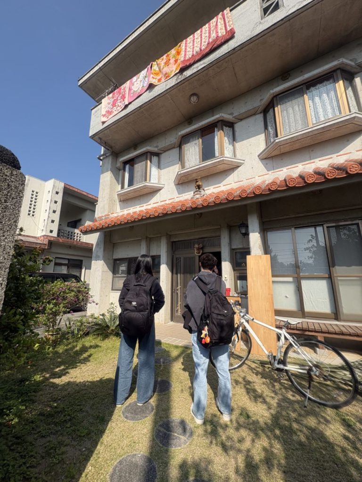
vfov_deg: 102.1
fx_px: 195
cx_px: 181
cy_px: 241
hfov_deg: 85.7
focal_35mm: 14
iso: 40
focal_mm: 2.22
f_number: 2.2
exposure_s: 1/1126
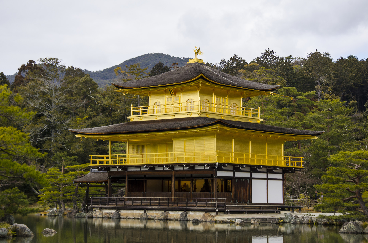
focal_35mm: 78
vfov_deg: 17.4
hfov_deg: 26.0
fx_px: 796
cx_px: 184
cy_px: 122
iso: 200
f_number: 8
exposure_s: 1/250
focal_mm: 52
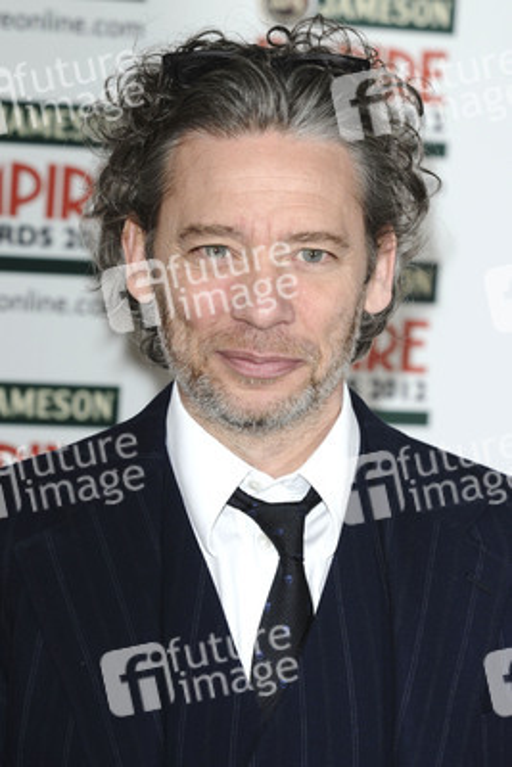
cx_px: 256
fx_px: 3197
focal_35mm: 150
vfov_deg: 13.7
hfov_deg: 9.2
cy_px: 384
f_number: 4.5
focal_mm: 100
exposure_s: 1/200
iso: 200
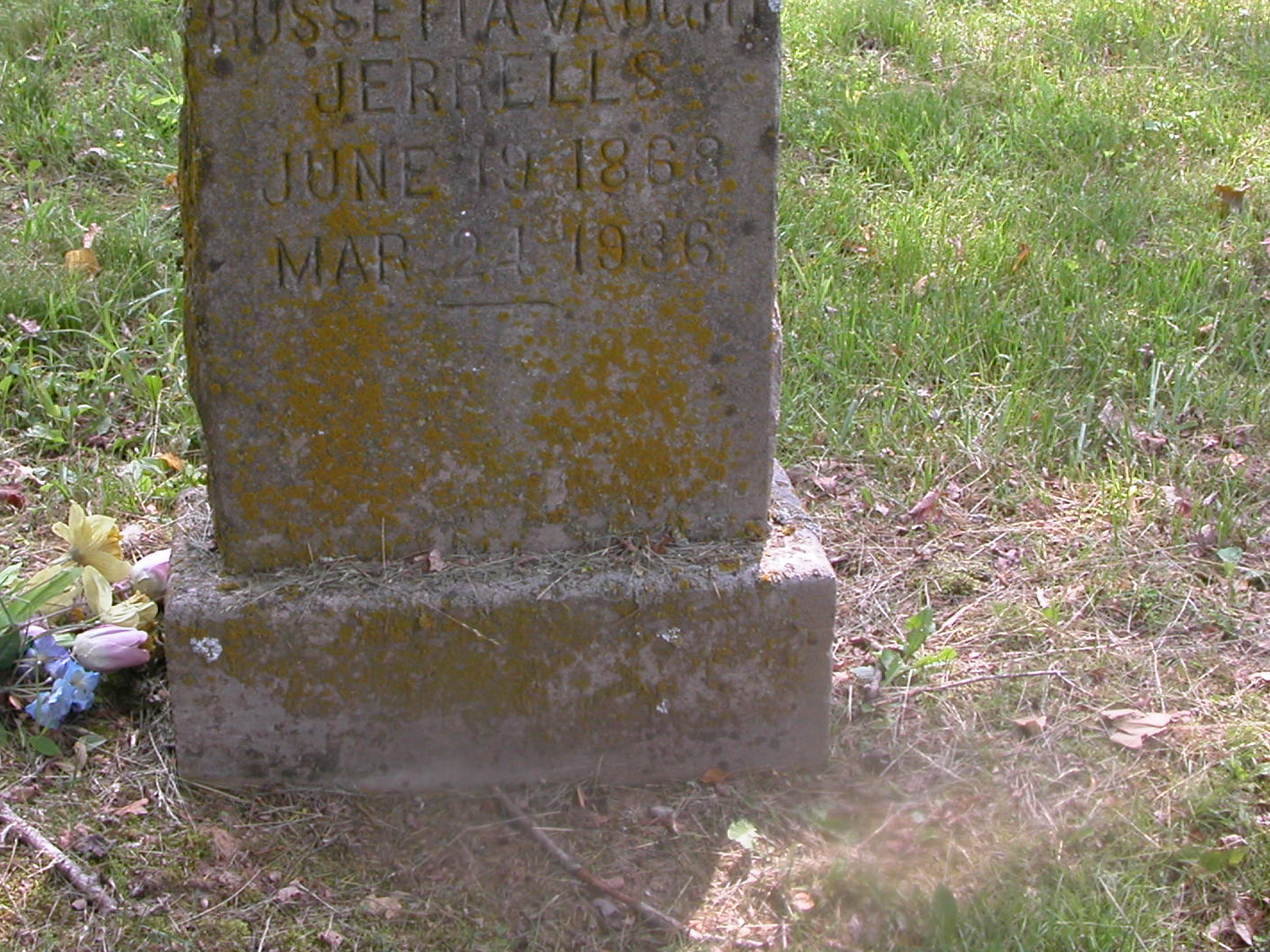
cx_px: 510
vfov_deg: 23.1
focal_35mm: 63
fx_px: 2312
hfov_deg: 30.6
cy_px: 259
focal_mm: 8.9
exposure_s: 1/111
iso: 100
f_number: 4
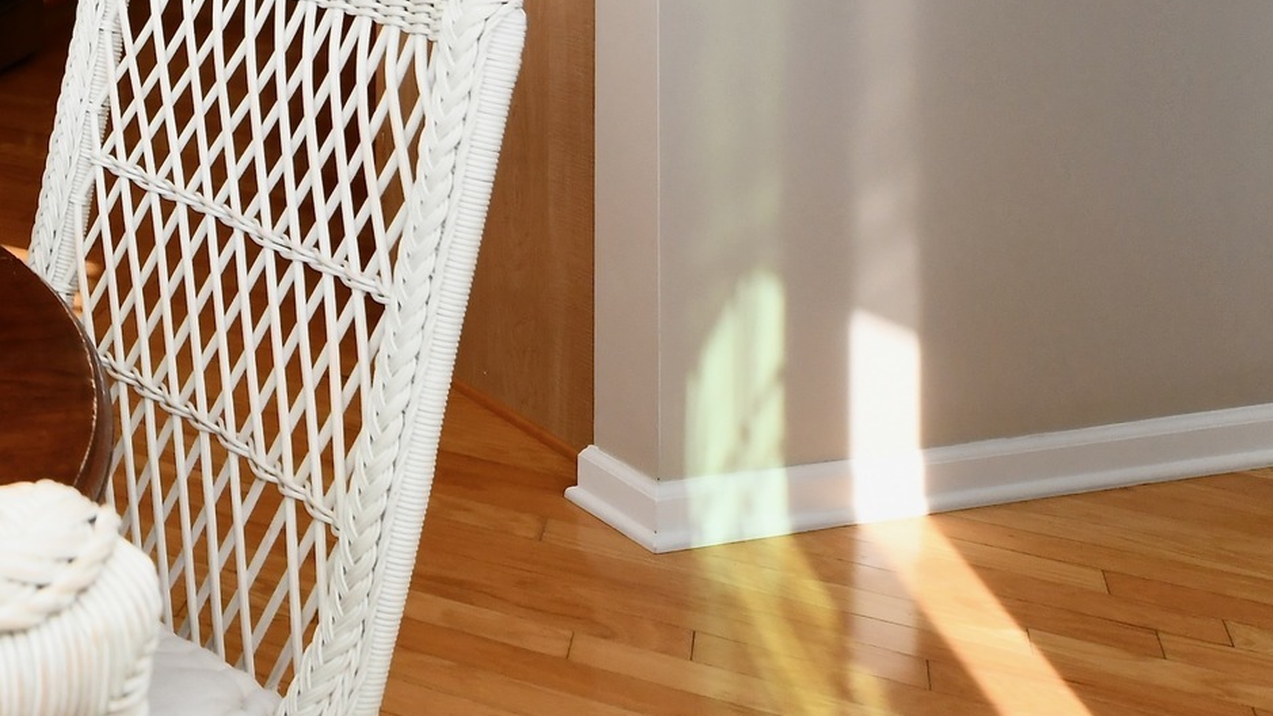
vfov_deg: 22.4
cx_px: -521
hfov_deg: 30.1
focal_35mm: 48
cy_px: -209
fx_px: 1620
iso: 640
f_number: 9
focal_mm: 14
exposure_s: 1/250
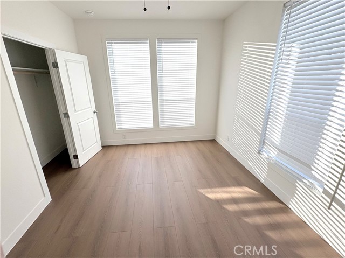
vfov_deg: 85.6
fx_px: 139
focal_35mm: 14
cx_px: 172
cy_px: 129
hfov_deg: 102.1
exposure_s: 1/324
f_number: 2.2
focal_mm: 2.22
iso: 40
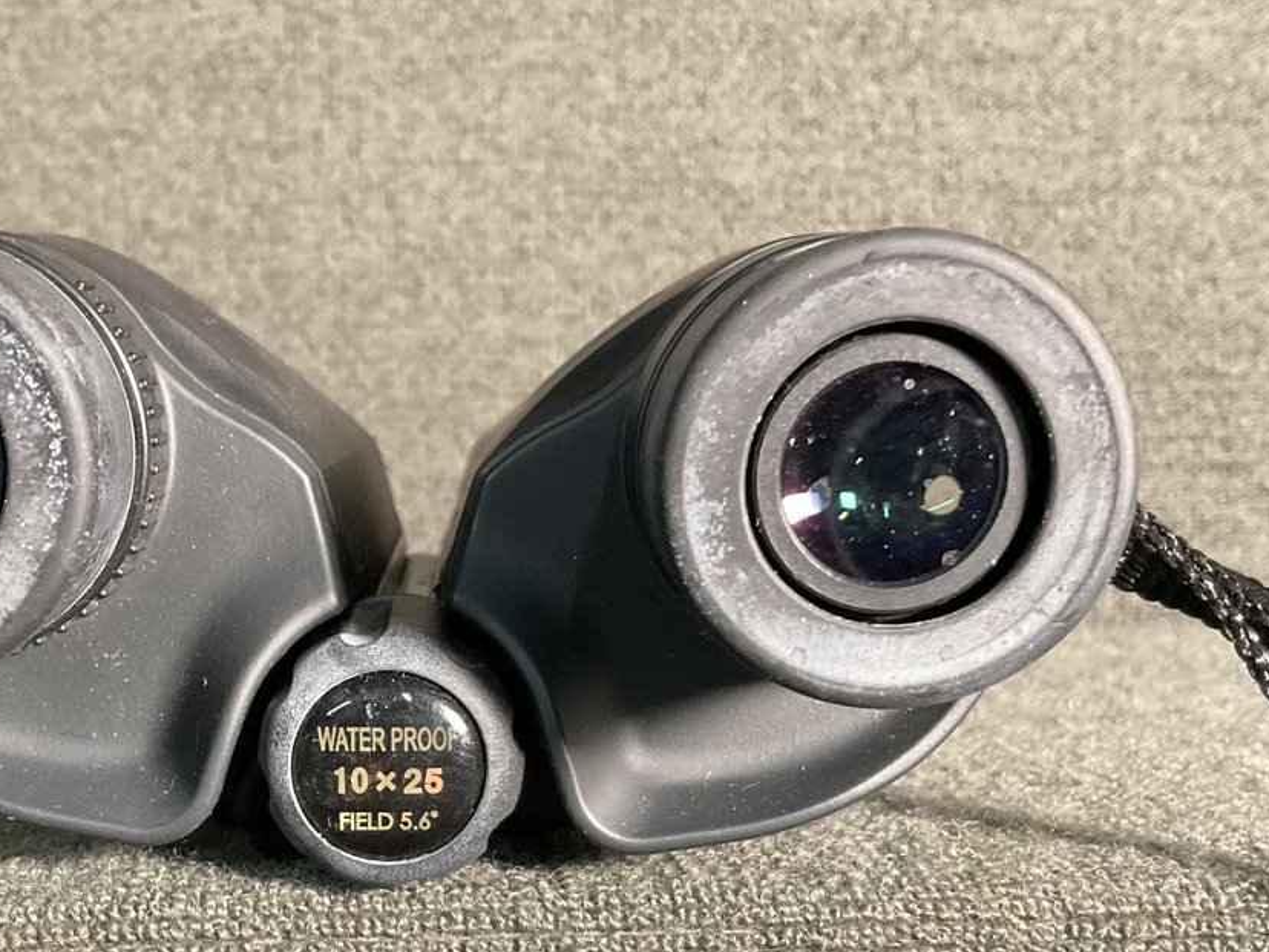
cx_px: 424
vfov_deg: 27.1
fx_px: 1943
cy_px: 720
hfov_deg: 35.8
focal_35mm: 53
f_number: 1.8
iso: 250
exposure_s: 1/60
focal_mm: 3
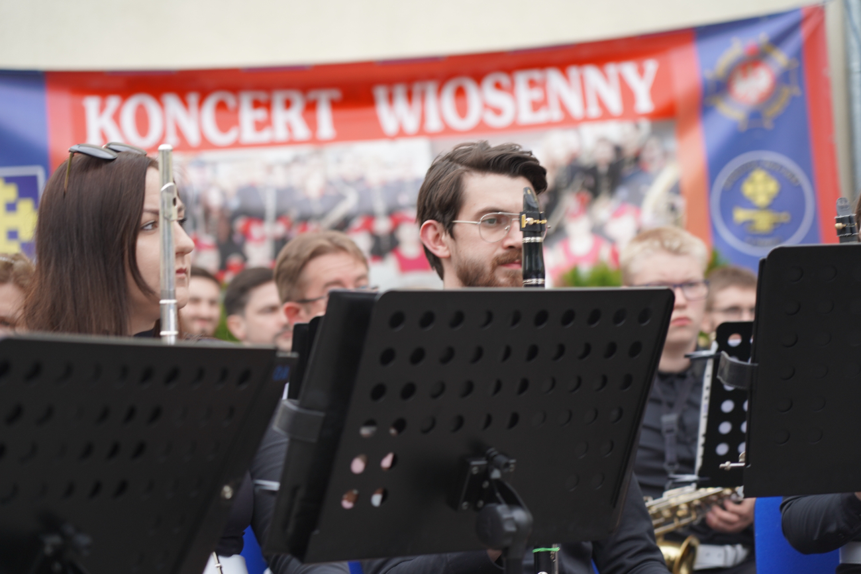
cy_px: 287
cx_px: 430
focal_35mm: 105
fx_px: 2511
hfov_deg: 19.5
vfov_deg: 13.0
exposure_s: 1/160
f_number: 4
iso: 250
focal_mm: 105
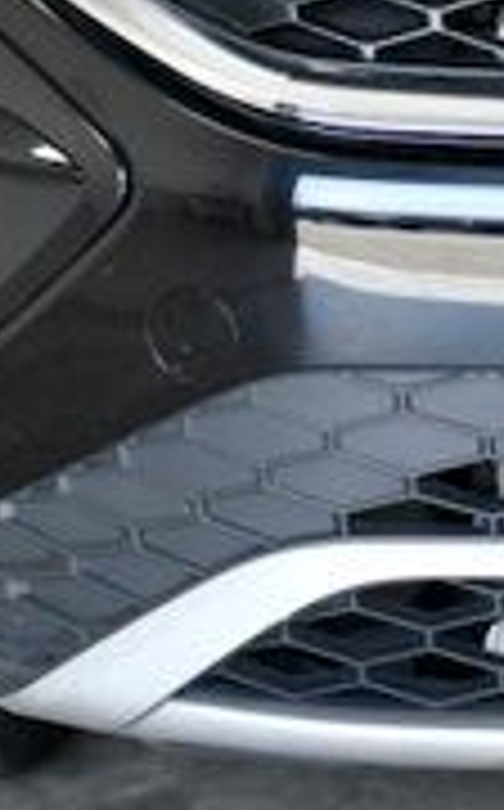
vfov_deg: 8.4
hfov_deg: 5.3
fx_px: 5380
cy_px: -353
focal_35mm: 244
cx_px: 976
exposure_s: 1/400
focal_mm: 42
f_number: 4.5
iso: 640
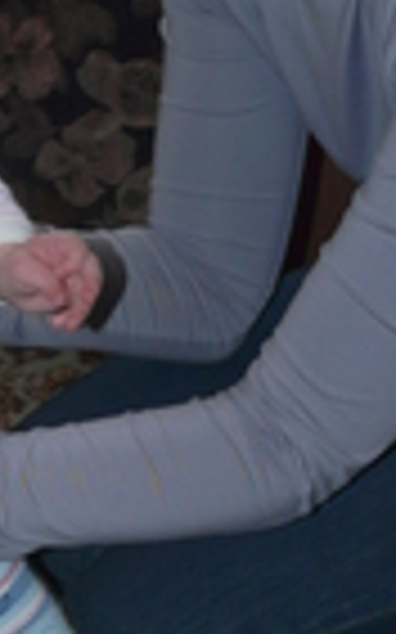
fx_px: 1642
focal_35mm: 95
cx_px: -63
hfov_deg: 13.4
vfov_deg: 21.8
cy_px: 256
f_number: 2.8
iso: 100
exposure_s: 1/30
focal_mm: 4.6
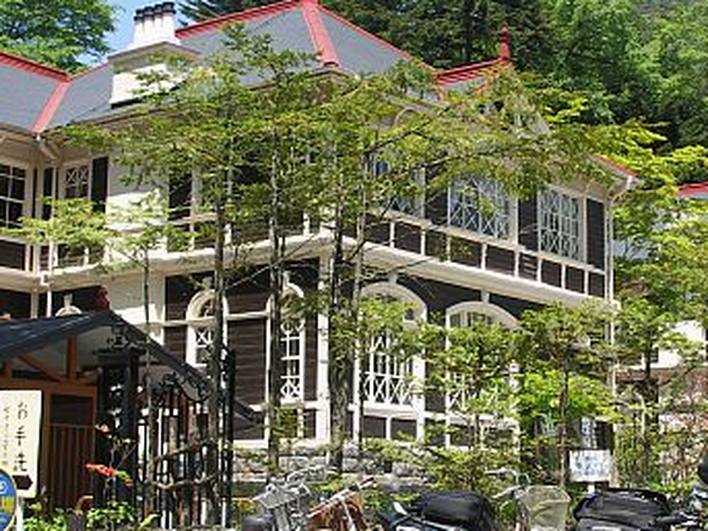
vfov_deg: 21.3
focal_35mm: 69
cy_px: 287
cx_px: 440
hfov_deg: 28.1
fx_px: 1411
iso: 50
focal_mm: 9.7
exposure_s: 1/160
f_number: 5
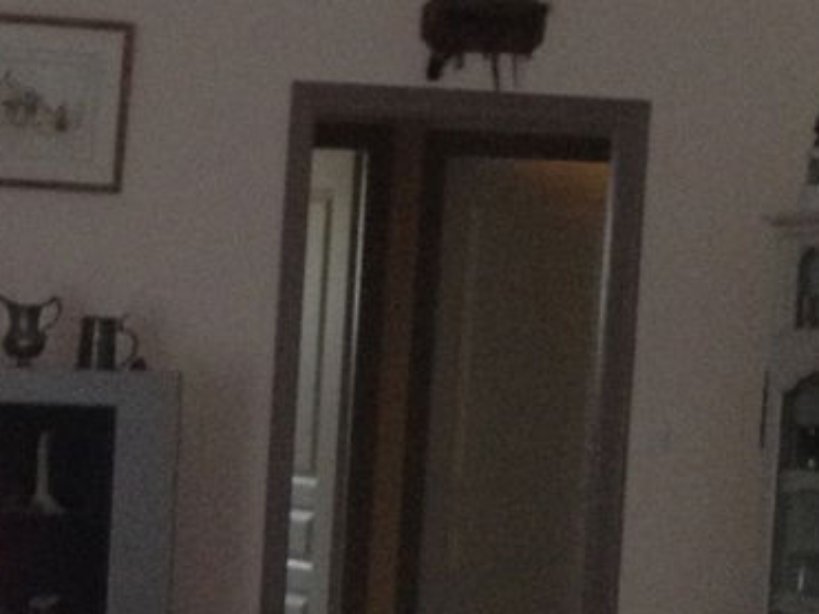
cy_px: 583
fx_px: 3571
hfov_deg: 12.7
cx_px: -210
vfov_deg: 9.8
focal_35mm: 151
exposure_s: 1/20
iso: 250
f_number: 2.4
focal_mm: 4.28
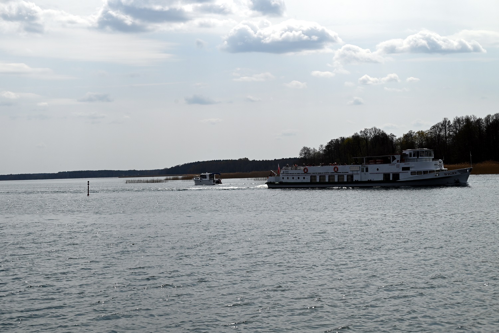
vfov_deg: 17.5
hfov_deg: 26.0
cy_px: 166
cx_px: 250
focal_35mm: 78
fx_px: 1081
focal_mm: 78
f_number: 8
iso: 100
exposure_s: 1/1000
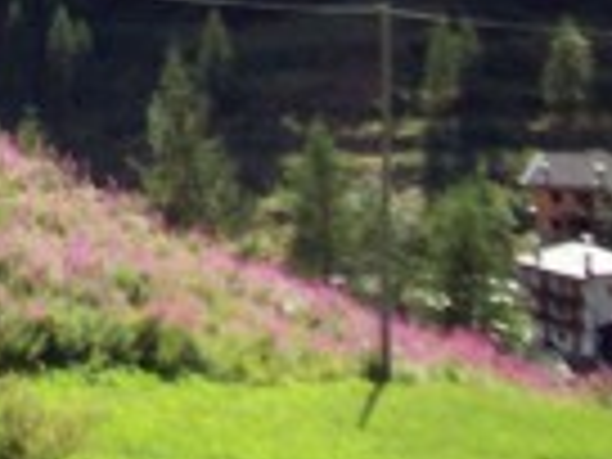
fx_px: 3730
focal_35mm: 211
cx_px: -387
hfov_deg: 9.1
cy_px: -459
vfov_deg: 6.8
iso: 100
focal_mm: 5.9
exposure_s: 1/285
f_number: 4.5
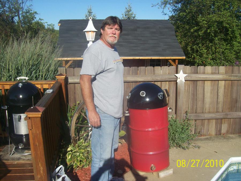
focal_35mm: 36
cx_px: 120
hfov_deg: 51.4
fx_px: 251
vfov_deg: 39.6
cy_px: 90
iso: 80
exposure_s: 1/591
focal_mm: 6
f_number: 4.8
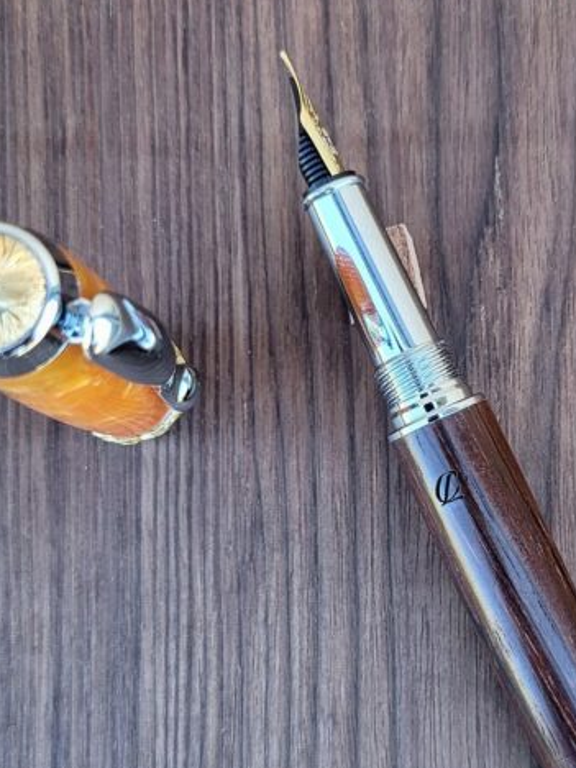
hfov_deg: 24.1
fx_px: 1331
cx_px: 448
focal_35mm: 60
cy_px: 497
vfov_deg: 32.0
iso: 80
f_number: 1.8
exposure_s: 1/100
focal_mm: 5.4
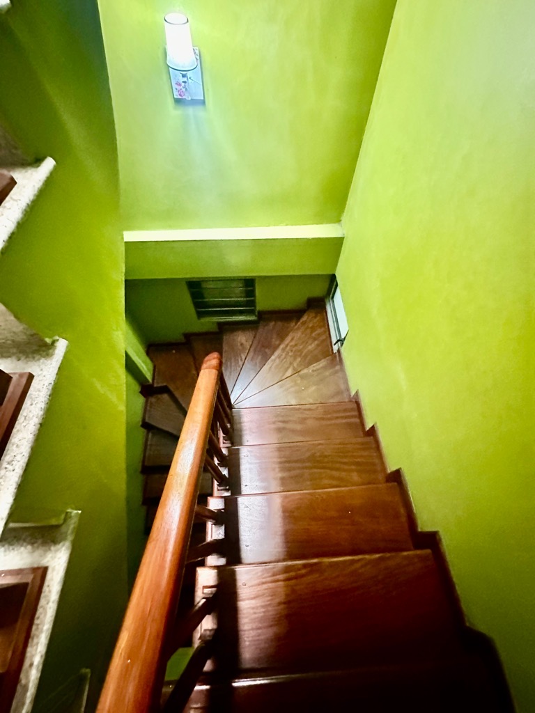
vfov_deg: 102.1
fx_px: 288
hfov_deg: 85.7
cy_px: 356
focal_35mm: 14
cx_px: 268
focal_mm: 2.22
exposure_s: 1/35
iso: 1250
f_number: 2.2
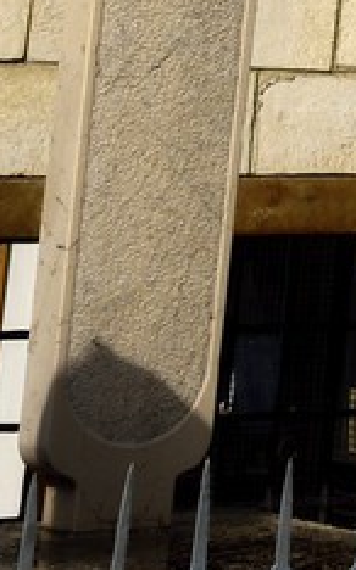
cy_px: -1060
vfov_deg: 8.2
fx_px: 3466
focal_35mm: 223
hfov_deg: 5.5
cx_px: 1059
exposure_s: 1/200
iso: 200
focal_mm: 32
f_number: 18
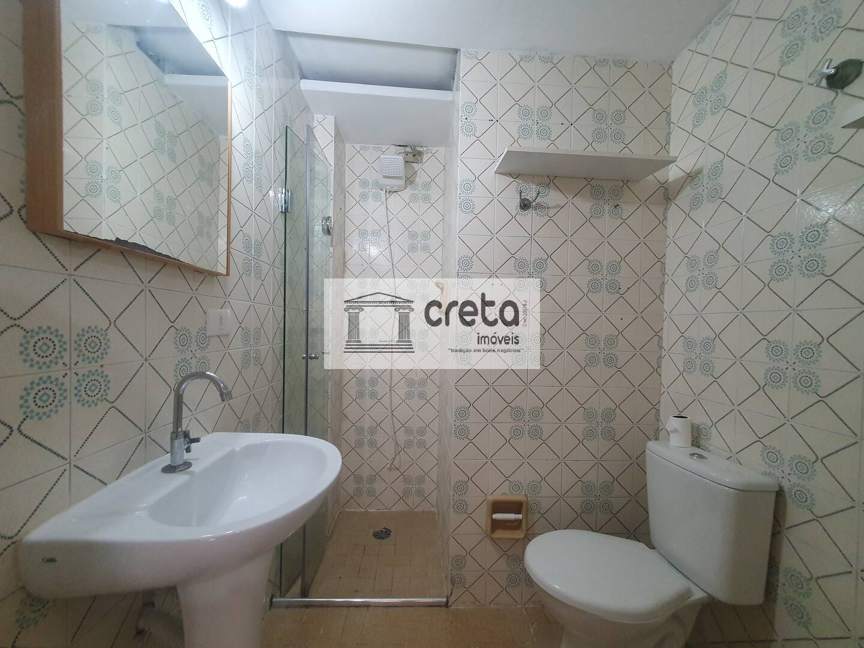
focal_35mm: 13
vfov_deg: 89.9
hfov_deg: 106.2
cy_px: 324
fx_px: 324
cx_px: 432
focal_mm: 1.8
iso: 400
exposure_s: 1/60
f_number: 2.2
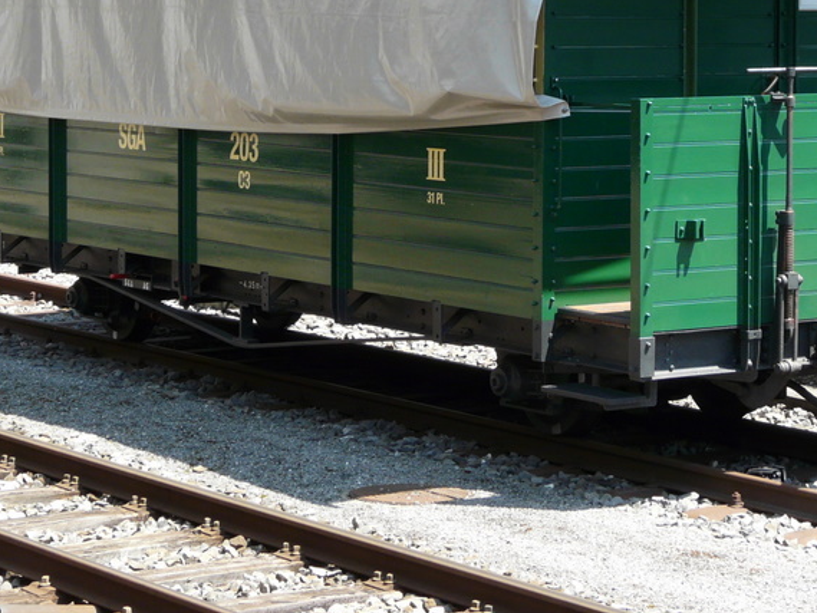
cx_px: 526
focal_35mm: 109
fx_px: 2573
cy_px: 98
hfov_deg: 18.0
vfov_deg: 13.5
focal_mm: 10.2
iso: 100
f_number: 4
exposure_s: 1/200
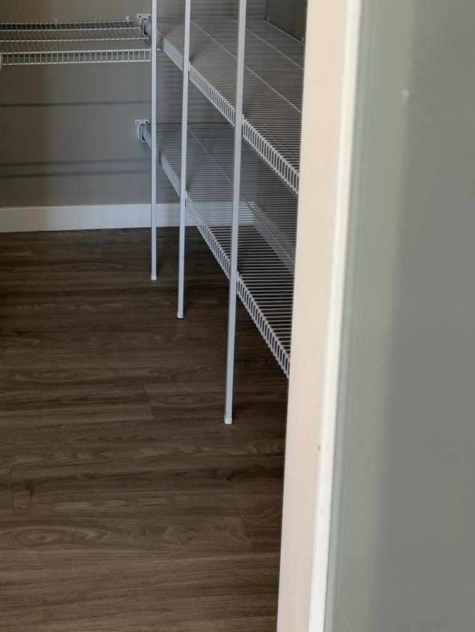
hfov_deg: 26.8
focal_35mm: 53
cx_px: 72
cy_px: 28
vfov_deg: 33.6
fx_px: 969
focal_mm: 5.96
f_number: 1.6
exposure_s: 1/60
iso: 80
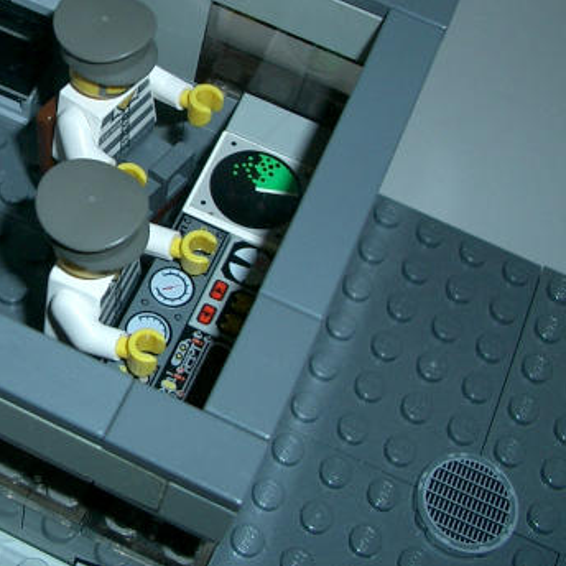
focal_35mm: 72
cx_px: 26
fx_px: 1332
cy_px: 176
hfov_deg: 23.2
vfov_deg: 23.8
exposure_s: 1/40
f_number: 2.6
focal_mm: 5.8
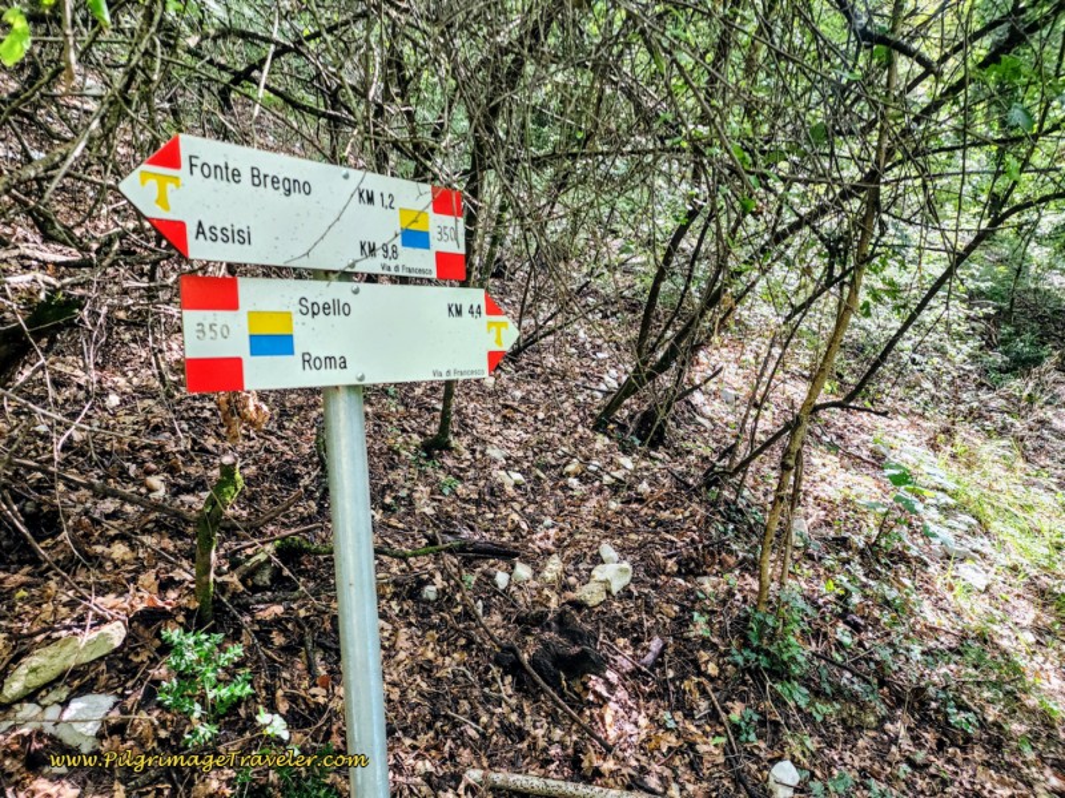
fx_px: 708
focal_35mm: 23
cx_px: 532
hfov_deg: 73.9
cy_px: 399
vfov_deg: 58.9
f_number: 1.8
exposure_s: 1/180
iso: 160
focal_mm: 6.4
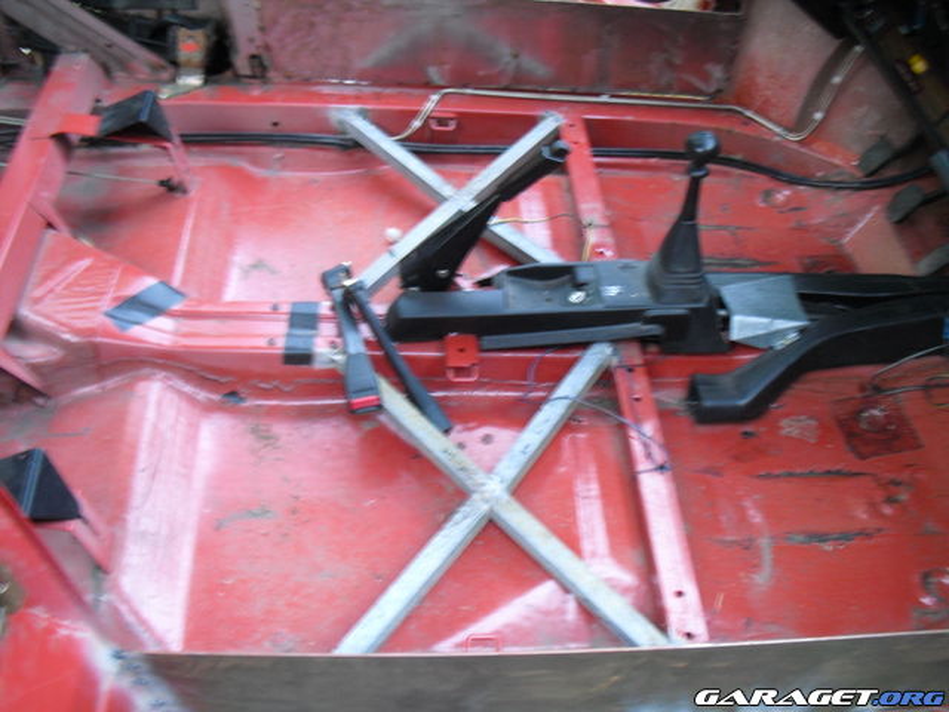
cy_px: 356
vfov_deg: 39.7
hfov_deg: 51.4
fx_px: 987
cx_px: 474
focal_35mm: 36
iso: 200
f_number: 3.1
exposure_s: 1/8
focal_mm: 6.3
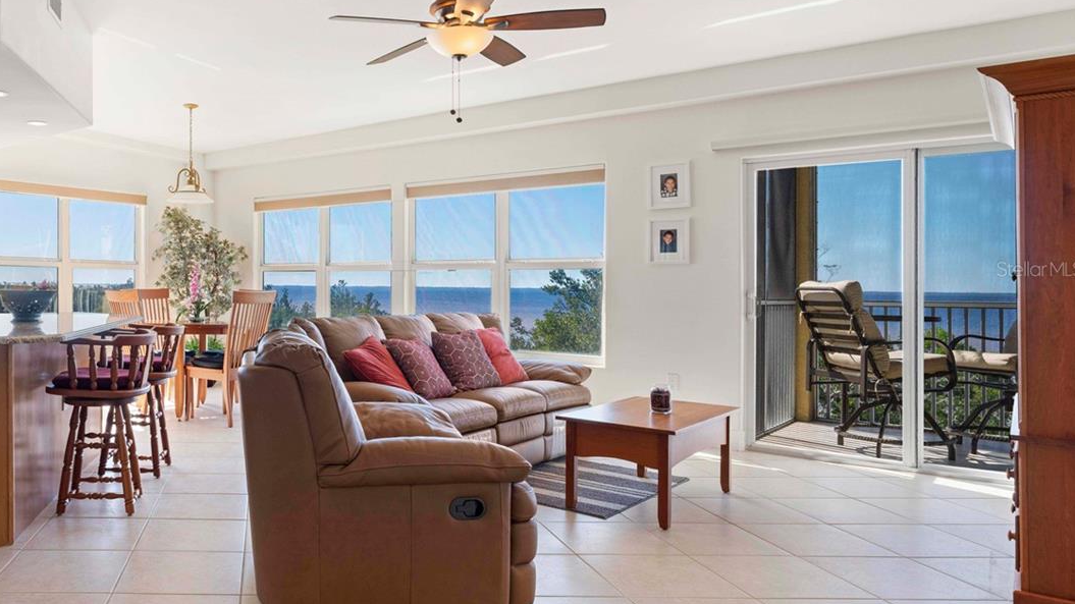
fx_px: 769
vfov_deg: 42.8
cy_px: 269
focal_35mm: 27
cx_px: 272
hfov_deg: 65.7
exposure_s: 1/6
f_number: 8
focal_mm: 17
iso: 400
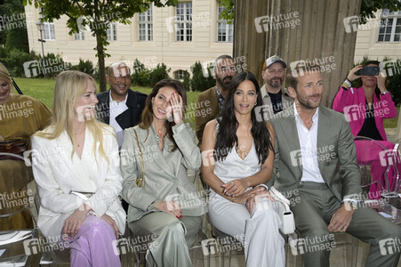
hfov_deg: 58.8
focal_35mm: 32
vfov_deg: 41.1
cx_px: 200
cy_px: 134
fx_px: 356
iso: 500
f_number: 6.3
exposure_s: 1/250
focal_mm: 32
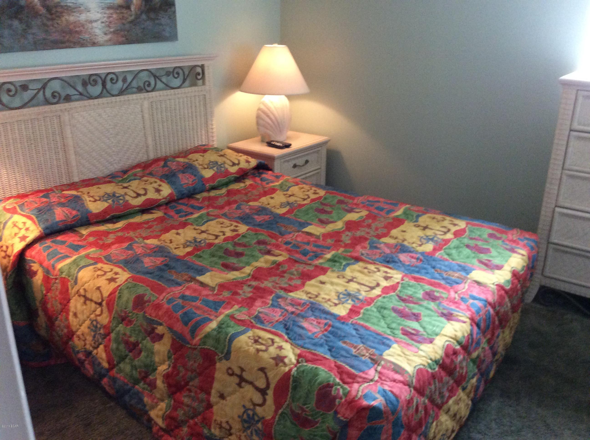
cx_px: 295
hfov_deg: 56.9
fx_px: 545
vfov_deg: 44.1
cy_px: 220
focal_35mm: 32
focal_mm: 3.3
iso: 250
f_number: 2.4
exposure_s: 1/24
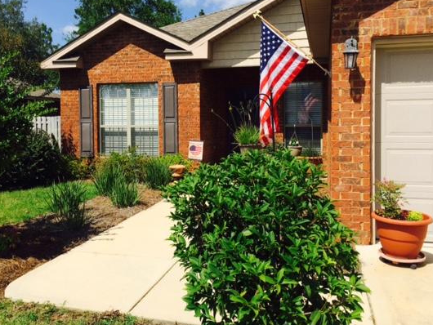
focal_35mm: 35
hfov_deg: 52.4
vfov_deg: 40.6
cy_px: 133
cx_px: 187
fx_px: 438
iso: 32
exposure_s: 1/2564
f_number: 2.2
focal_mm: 4.15
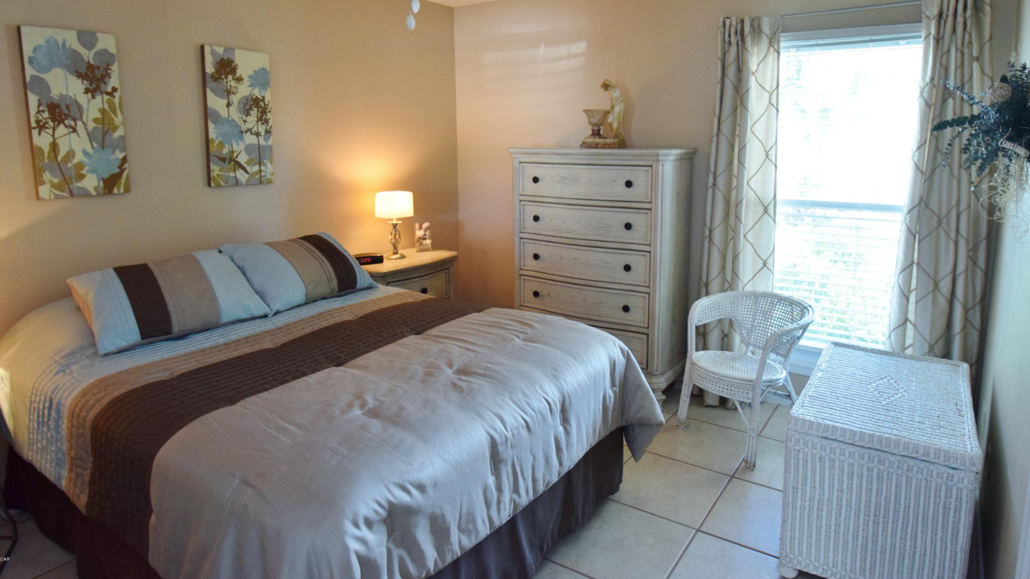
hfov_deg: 83.7
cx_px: 553
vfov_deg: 52.7
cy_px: 201
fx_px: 574
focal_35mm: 21
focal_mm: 12
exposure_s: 1/60
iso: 1400
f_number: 3.8
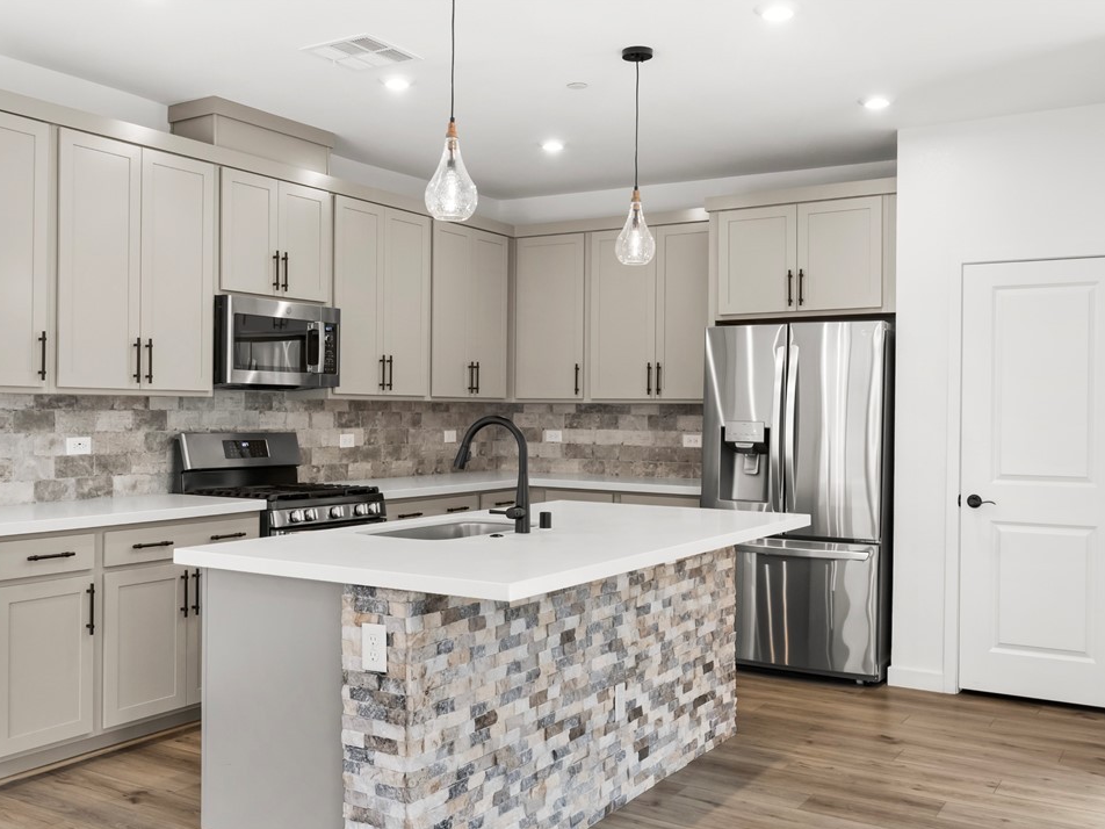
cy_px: 416
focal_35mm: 34
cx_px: 490
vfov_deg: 41.8
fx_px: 1085
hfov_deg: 53.8
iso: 250
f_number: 8
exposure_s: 1/8
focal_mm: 21
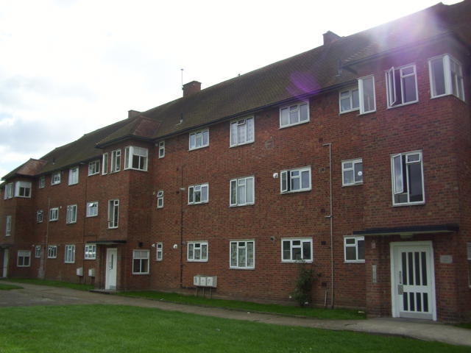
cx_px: 236
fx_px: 463
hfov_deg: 54.0
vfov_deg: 41.8
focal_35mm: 34
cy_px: 176
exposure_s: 1/200
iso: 80
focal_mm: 5.7
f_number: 5.6
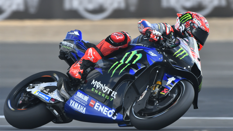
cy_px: 73
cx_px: 117
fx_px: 4374
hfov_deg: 3.1
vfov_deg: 1.7
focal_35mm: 708
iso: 400
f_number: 6.3
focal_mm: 450
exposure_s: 1/500
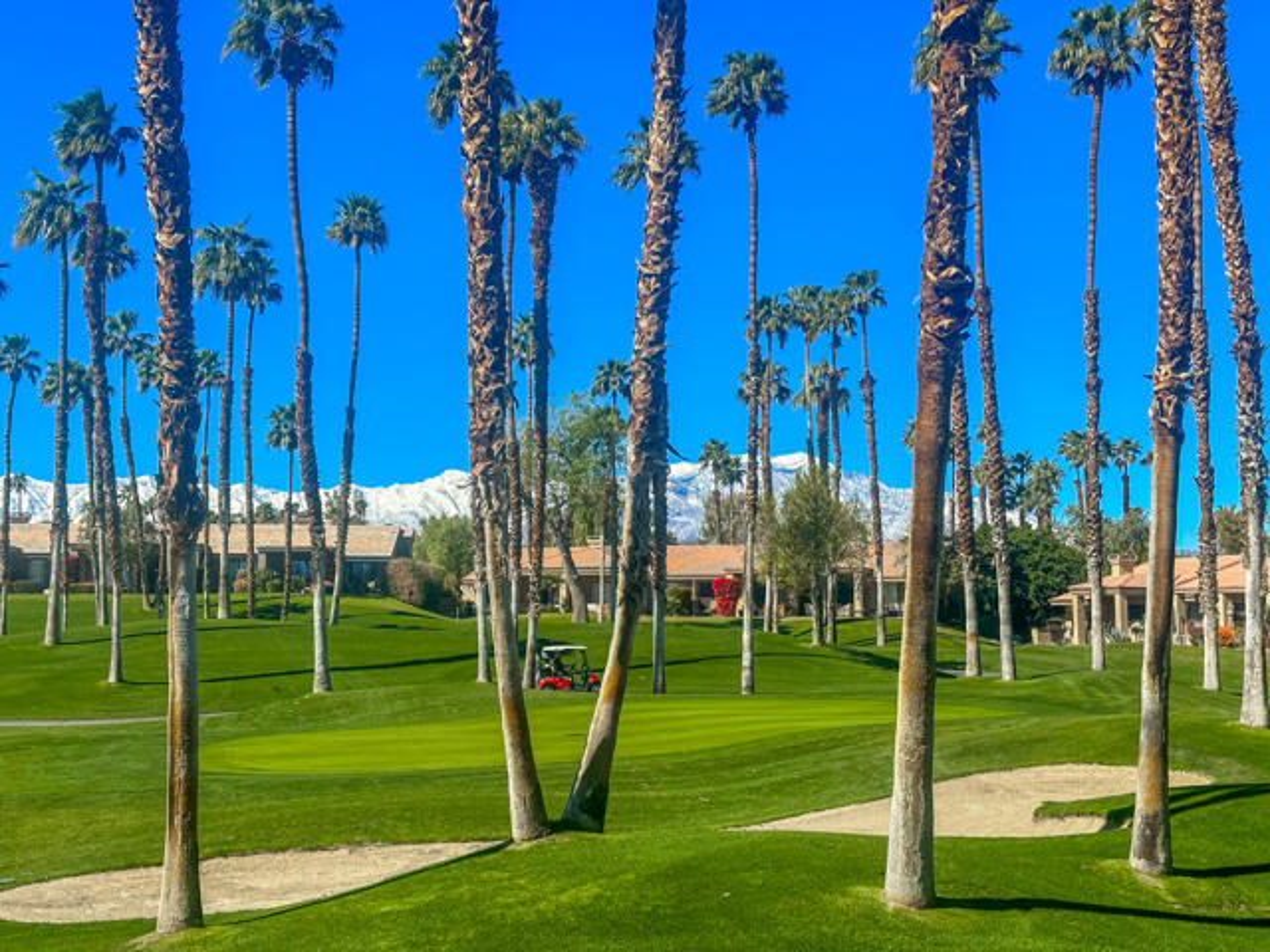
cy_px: 476
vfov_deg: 30.3
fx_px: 1761
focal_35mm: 48
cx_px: 635
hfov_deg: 39.7
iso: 64
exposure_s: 1/3900
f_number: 1.8
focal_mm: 6.86
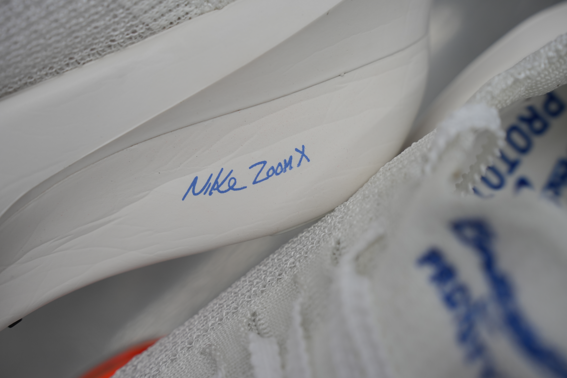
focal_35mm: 45
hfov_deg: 43.6
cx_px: 284
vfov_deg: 29.9
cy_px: 189
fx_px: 709
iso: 400
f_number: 5
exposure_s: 1/60
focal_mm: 45
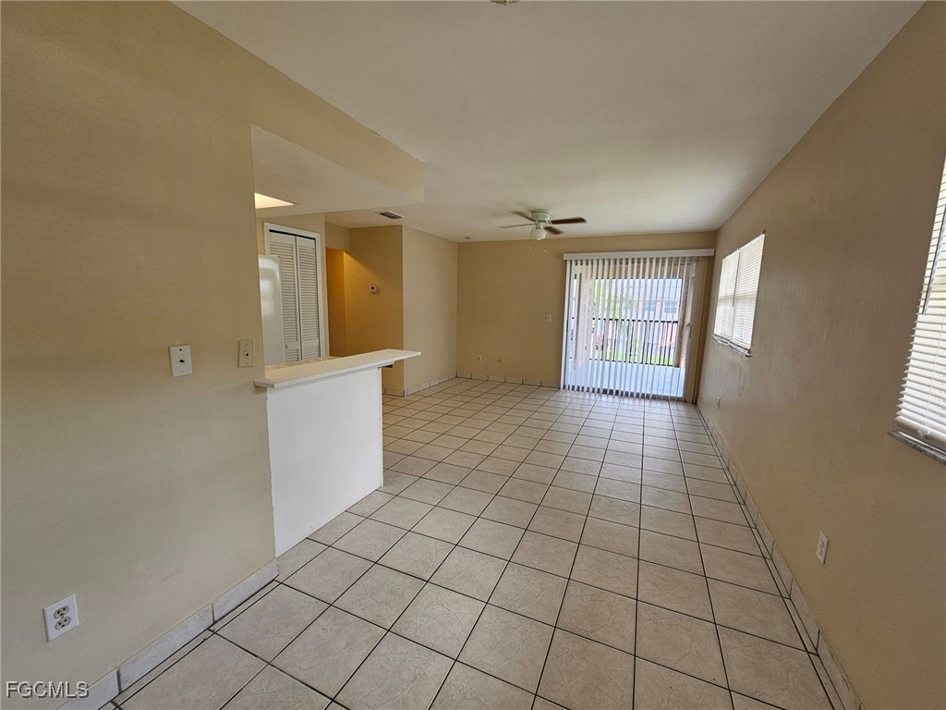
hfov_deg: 106.2
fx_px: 355
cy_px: 355
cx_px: 473
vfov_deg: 89.9
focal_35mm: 13
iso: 50
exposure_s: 1/60
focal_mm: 2.2
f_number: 2.2
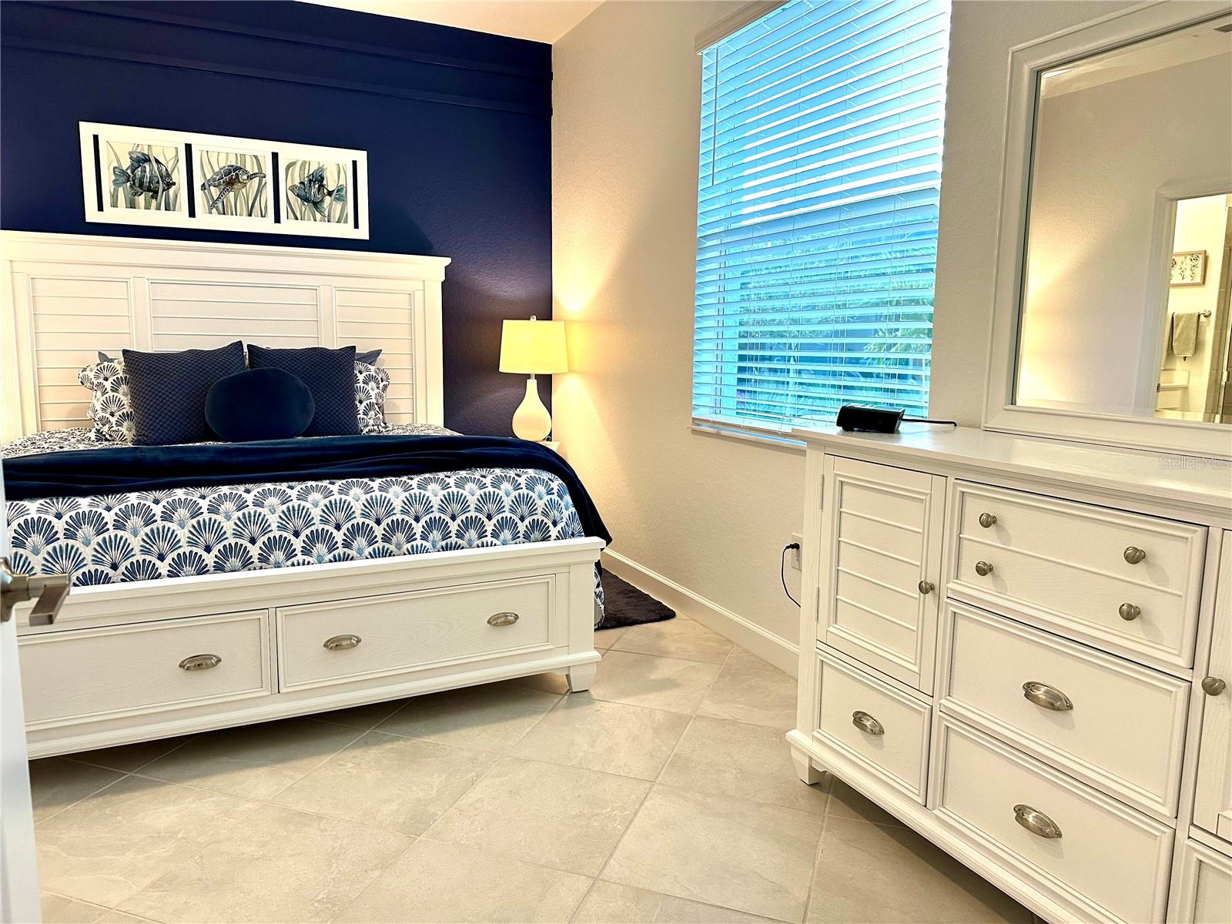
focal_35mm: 24
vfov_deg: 56.8
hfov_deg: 71.6
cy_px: 462
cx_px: 616
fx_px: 854
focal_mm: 6.86
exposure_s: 1/120
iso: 200
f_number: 1.78
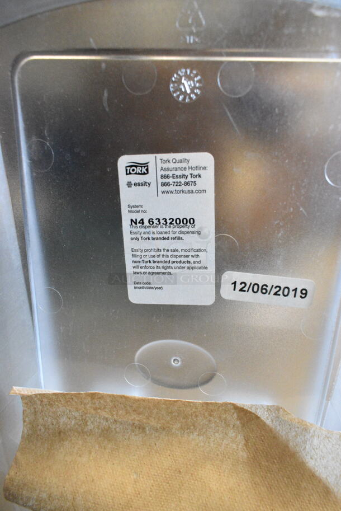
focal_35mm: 27
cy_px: 256
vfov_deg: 67.3
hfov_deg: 48.0
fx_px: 383
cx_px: 170
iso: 6400
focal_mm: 18
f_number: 5
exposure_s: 1/125
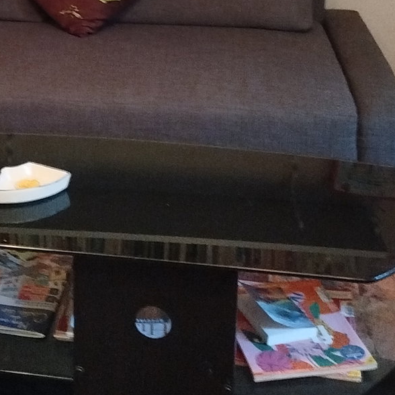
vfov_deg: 21.4
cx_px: 49
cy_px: -29
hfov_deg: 22.0
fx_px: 994
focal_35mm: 77
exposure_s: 1/17
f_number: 1.7
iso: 1250
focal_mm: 5.31
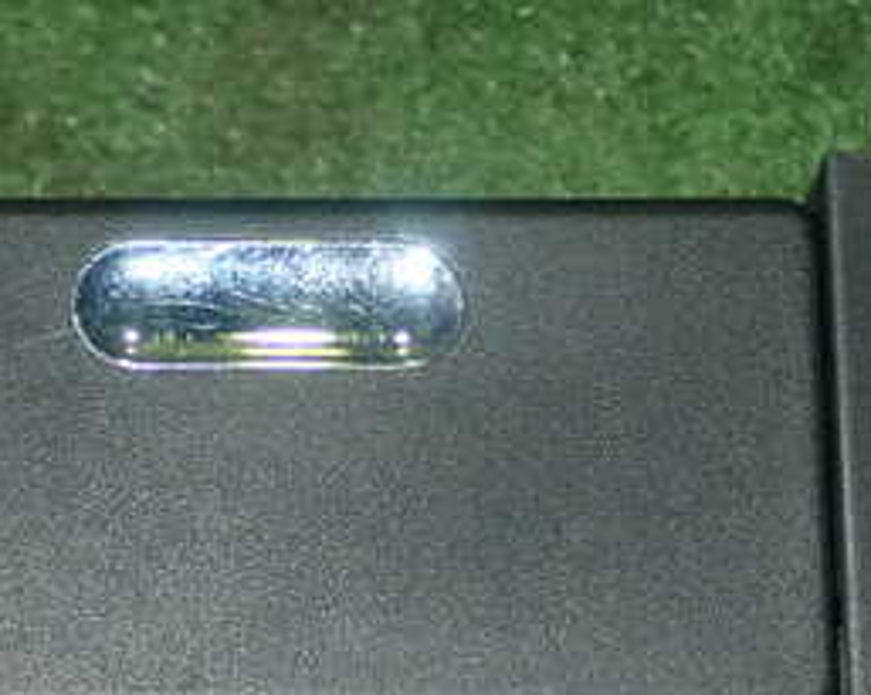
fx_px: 2935
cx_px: 363
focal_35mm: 114
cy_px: 437
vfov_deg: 13.5
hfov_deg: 16.9
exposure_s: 1/50
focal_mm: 9.01
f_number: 9
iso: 800
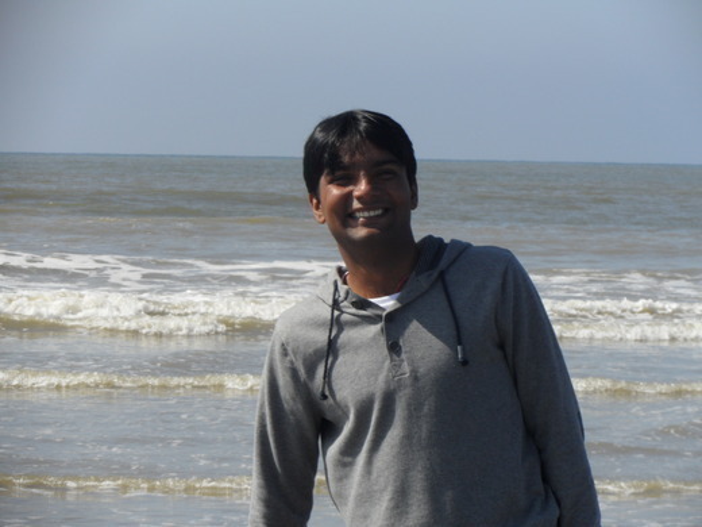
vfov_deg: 7.1
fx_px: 4259
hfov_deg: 9.4
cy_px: 264
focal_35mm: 210
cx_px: 351
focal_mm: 34.8
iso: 80
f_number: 6.5
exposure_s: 1/250
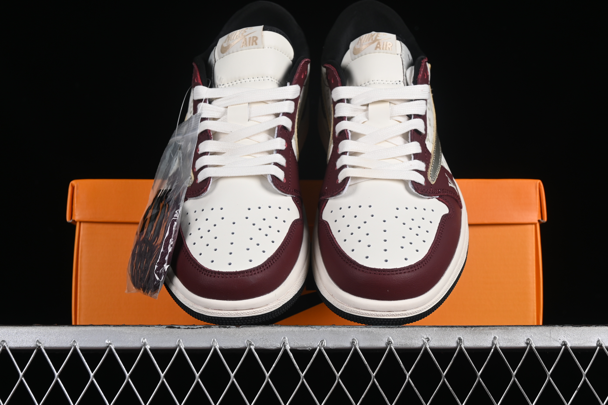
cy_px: 202
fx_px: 1267
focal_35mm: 75
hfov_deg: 27.0
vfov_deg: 18.2
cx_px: 304
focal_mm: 50
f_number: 8
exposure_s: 1/80
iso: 160
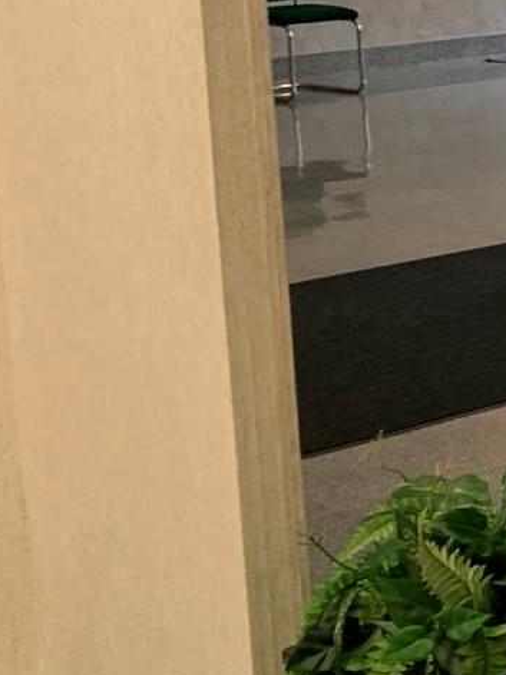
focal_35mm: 113
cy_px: 155
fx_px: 2203
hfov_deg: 11.8
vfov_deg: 17.3
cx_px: 1001
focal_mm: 4.25
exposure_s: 1/60
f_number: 1.8
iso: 50
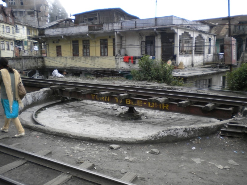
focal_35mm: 35
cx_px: 124
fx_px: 250
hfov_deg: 52.6
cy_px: 92
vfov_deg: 40.7
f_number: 3.1
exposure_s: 1/192
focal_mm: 6.3
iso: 100
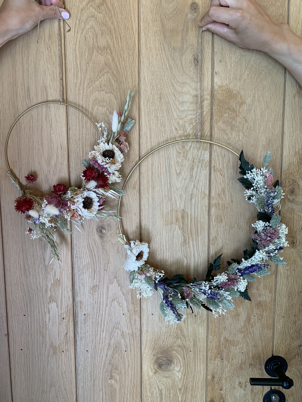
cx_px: 151
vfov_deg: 67.3
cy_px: 201
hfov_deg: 53.1
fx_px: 302
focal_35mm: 26
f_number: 1.8
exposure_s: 1/100
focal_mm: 4.25
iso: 80
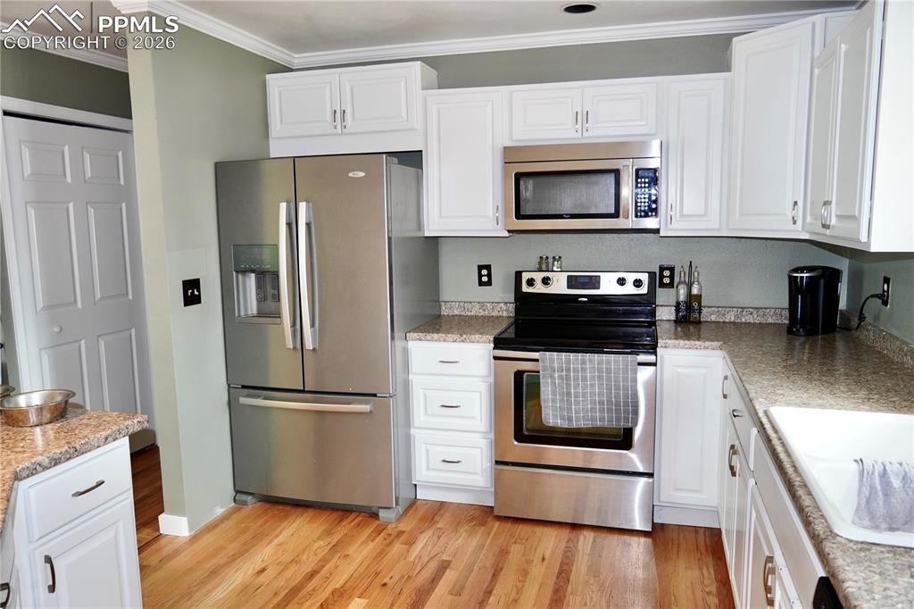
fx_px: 685
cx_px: 457
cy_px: 304
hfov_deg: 67.4
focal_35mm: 27
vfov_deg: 47.9
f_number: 3.5
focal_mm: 18
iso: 400
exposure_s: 1/20
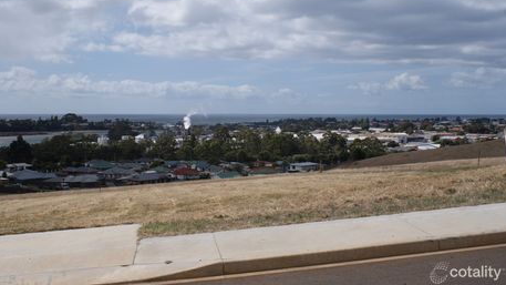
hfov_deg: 48.4
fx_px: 563
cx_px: 259
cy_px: 121
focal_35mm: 42
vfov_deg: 28.3
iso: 100
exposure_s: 1/250
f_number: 11
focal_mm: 26
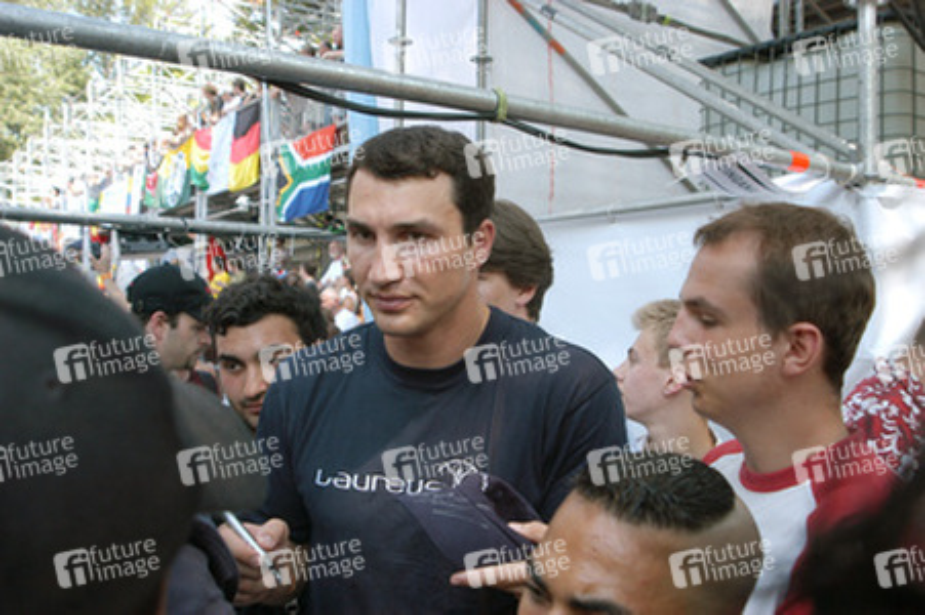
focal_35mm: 36
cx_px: 462
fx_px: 924
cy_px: 308
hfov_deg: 53.2
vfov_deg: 36.8
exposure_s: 1/125
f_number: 5.6
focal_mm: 24
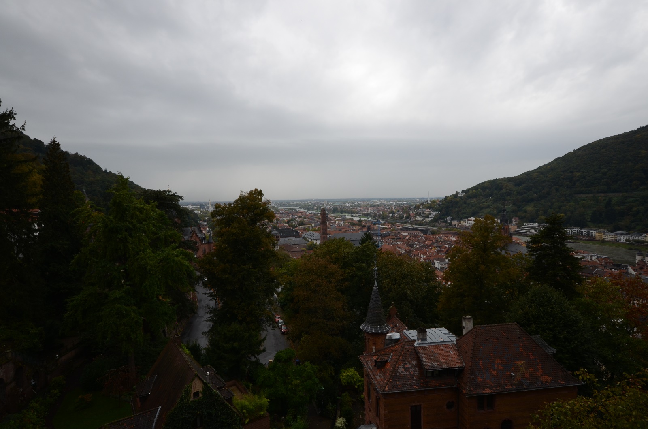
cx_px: 324
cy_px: 214
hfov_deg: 85.5
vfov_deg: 63.0
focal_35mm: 20
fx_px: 350
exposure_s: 1/200
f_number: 7.1
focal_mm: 13
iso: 250
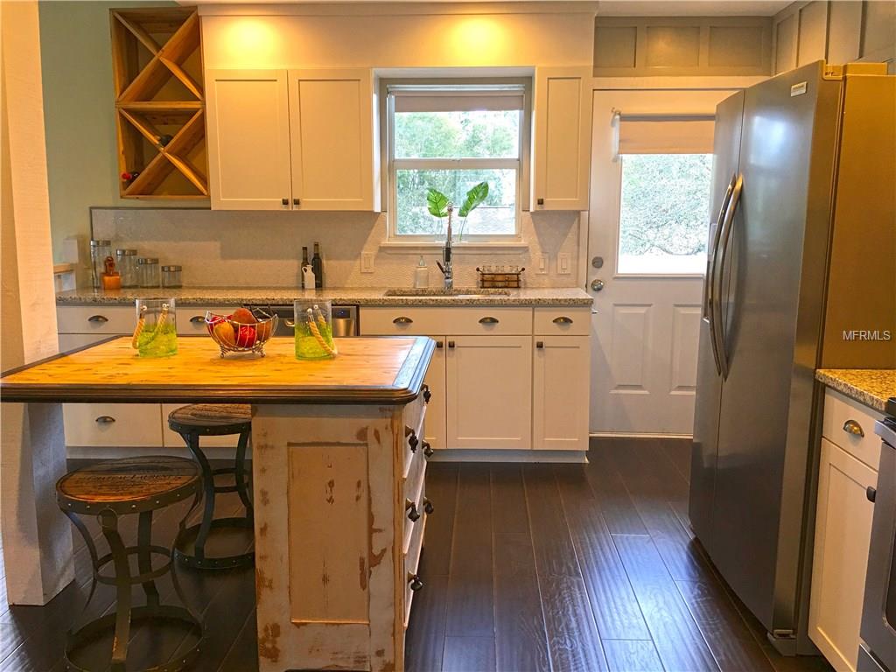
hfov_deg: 61.7
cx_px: 448
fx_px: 751
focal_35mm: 29
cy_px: 336
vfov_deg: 48.2
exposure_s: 1/30
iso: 32
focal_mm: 4.15
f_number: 2.2
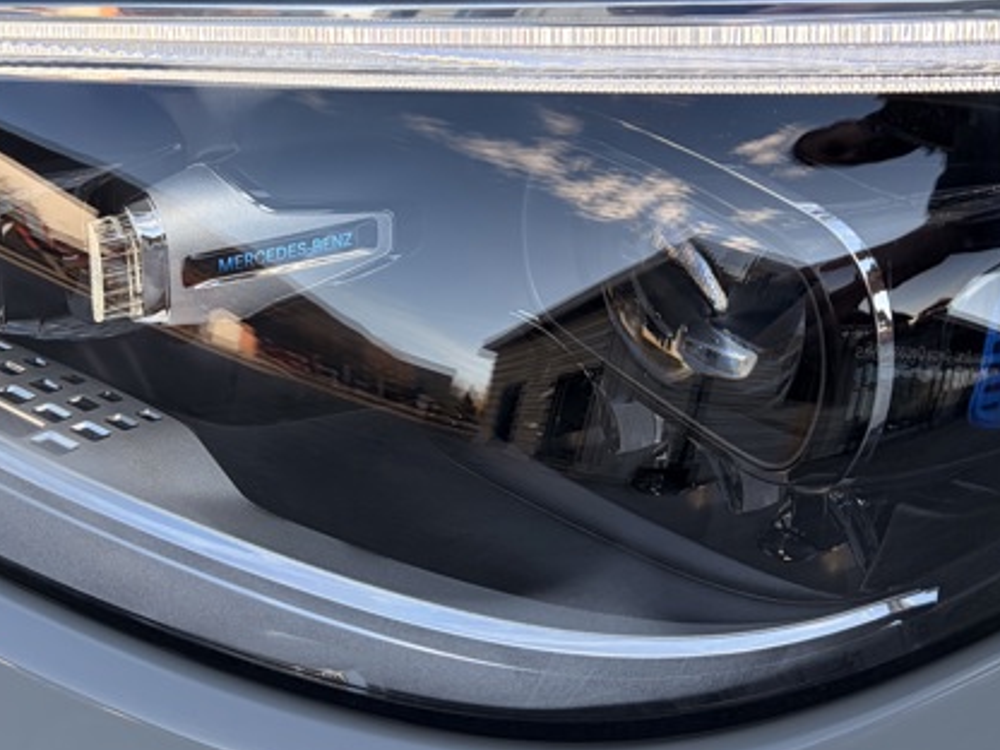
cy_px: 200
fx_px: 1444
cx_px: 392
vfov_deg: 28.7
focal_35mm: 50
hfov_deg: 38.0
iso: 64
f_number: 1.6
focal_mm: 5.96
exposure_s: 1/764
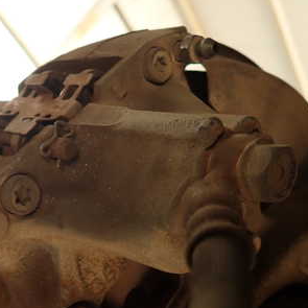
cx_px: 90
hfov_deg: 36.9
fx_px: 453
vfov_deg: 37.0
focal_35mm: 45
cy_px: 215
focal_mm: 4.5
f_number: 2
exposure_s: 1/60
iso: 125
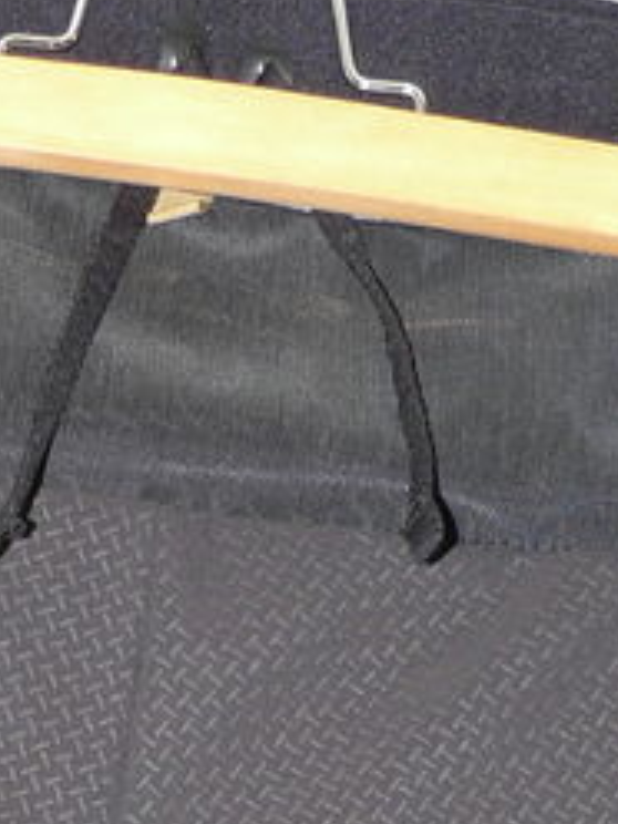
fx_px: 5284
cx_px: 50
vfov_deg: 8.8
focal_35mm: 222
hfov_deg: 6.7
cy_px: 1050
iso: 100
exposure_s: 1/30
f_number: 3.2
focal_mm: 10.2
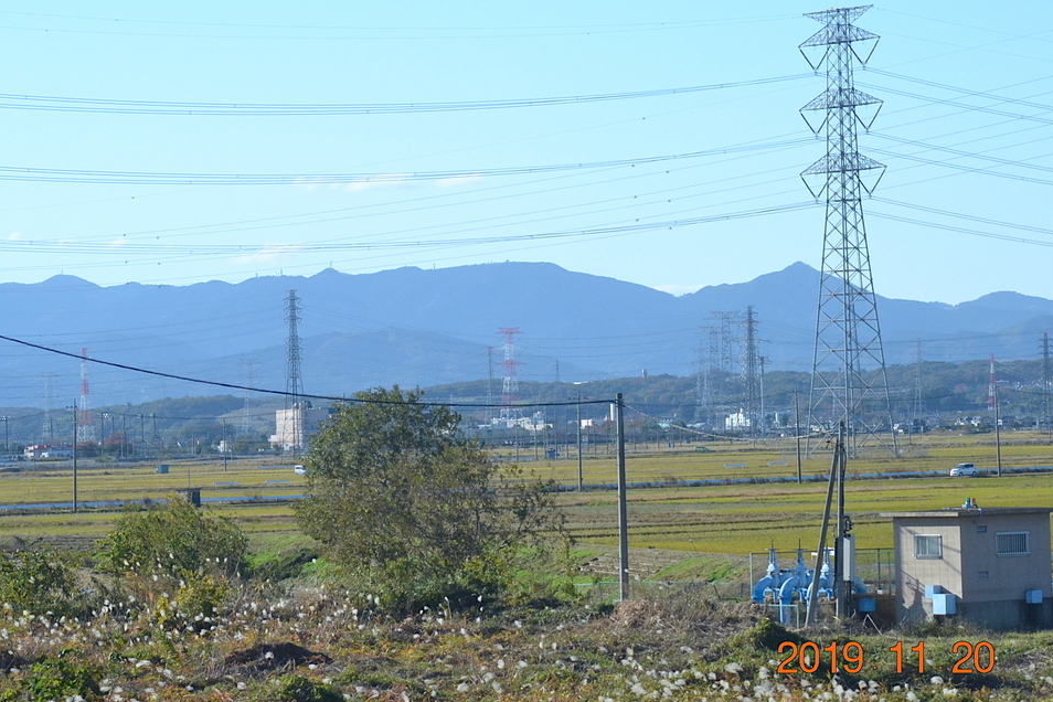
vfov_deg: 9.1
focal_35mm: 151
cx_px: 458
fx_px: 4416
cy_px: 284
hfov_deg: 13.6
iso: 1600
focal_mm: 80
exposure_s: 1/1600
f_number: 10
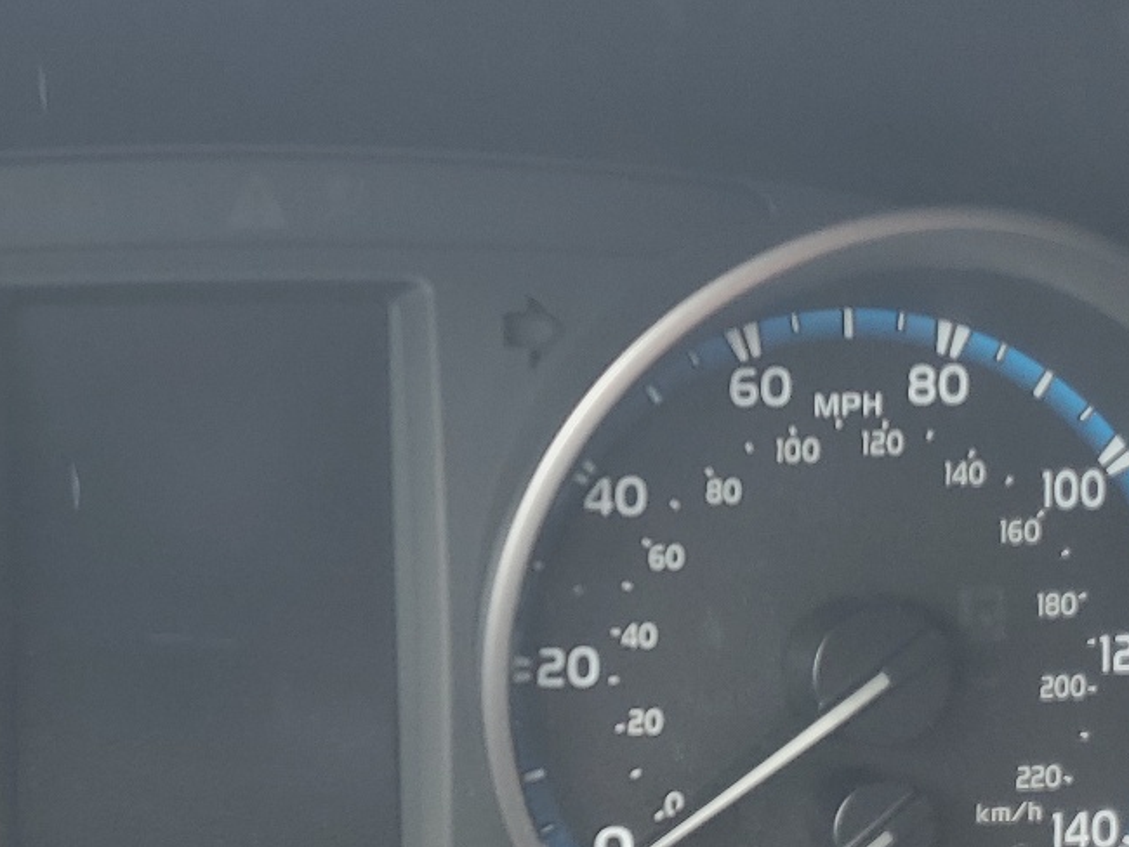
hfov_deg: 29.5
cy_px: 458
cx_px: 203
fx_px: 2088
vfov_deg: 22.9
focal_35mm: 64
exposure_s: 1/60.2
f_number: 1.5
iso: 53
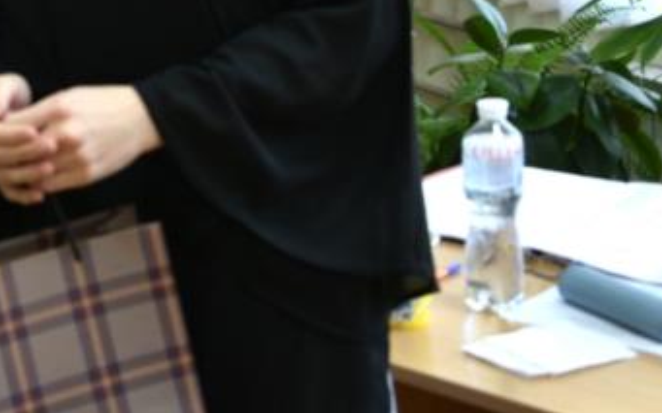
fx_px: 1822
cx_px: -21
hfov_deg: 19.9
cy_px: -71
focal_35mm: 101
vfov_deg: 12.7
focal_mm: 22
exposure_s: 1/30
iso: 200
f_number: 5
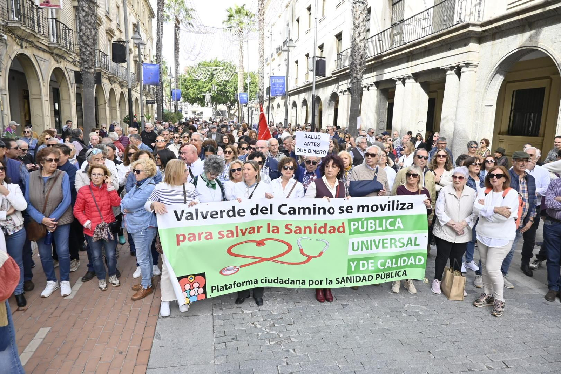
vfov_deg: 53.1
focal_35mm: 24
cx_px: 280
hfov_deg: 73.7
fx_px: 374
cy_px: 187
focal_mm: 16
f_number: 5
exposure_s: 1/400
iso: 400
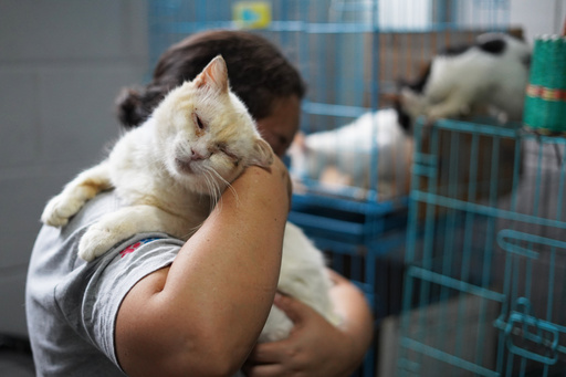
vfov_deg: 27.0
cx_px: 283
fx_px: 786
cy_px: 188
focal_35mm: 50
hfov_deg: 39.6
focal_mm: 50
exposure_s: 1/500
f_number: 2
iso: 3200
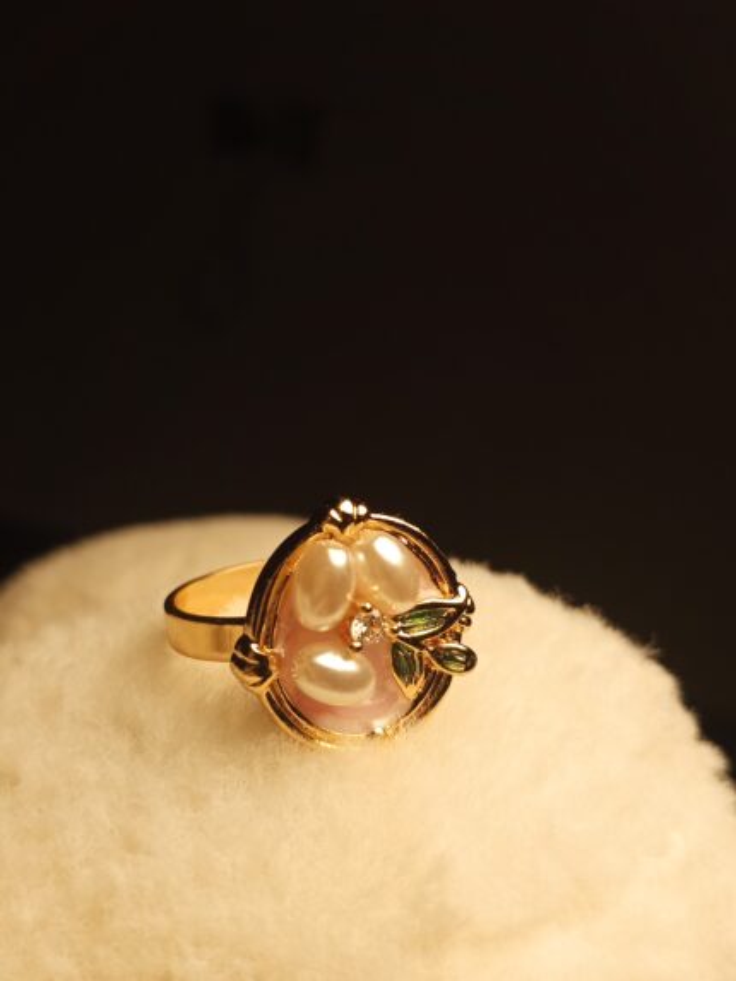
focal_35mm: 37
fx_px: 1049
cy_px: 490
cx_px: 368
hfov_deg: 38.7
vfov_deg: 50.1
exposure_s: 1/100
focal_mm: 3.98
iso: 64
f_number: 1.8
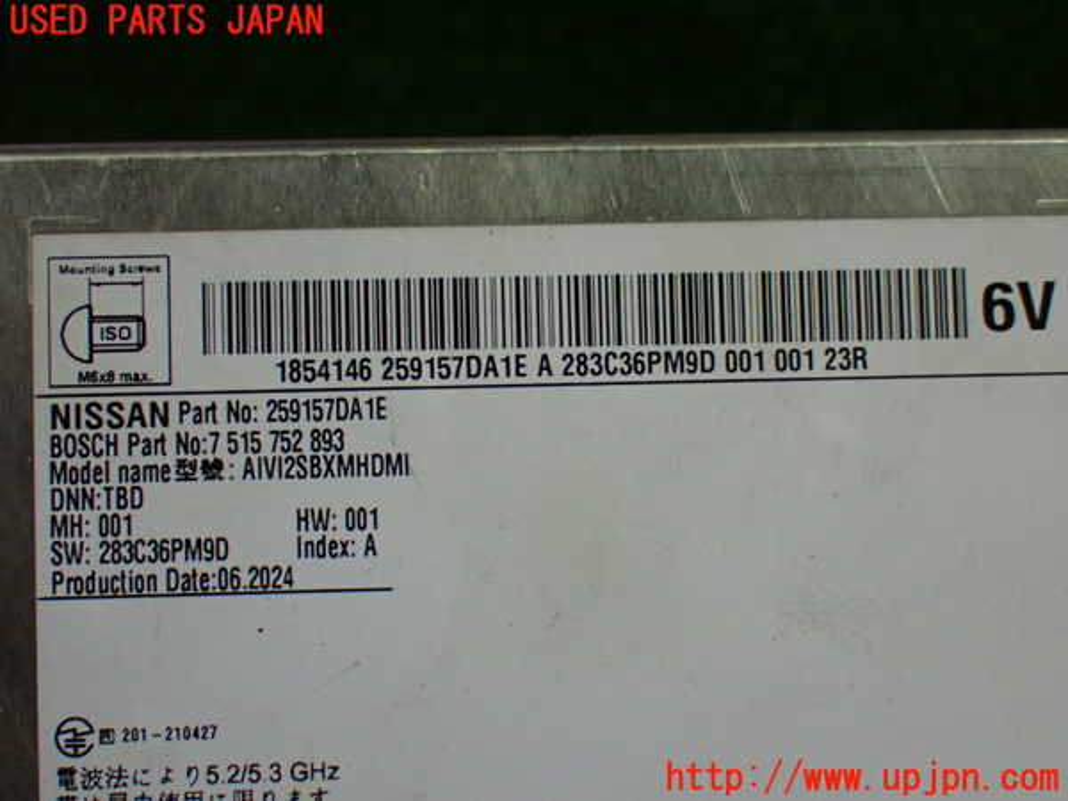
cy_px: 400
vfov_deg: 21.9
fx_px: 2067
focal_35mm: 67
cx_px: 534
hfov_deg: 29.0
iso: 800
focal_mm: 11.88
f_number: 3.8
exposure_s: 1/80
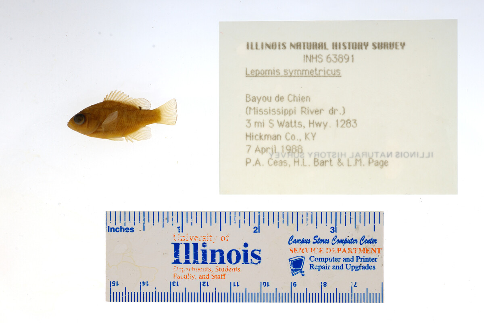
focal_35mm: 60
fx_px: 807
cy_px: 162
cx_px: 242
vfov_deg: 22.6
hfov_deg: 33.4
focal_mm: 60
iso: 100
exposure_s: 1/200
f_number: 10
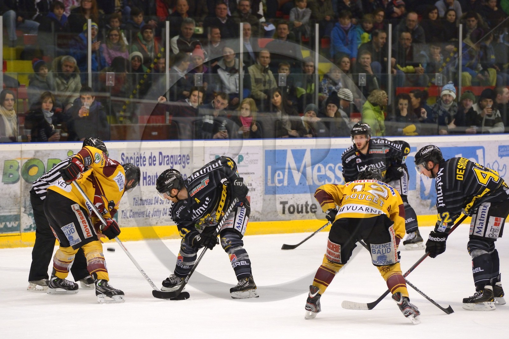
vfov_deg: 6.9
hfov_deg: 10.3
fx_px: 2827
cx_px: 254
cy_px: 170
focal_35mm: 200
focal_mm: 200
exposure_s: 1/400
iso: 3200
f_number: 5.6
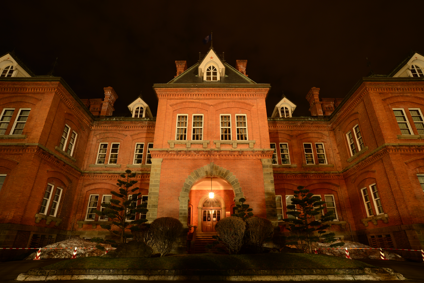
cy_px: 142
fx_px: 236
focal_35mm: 20
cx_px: 212
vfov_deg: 62.0
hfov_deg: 84.0
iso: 200
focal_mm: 20
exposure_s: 3
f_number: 8
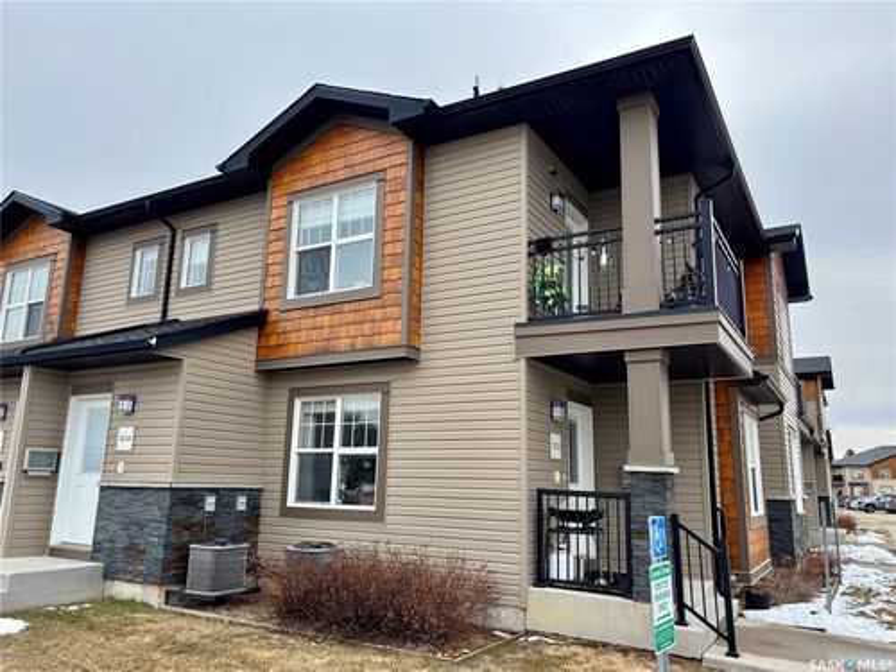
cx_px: 448
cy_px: 336
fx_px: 673
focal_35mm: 26
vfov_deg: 53.1
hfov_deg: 67.3
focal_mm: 5.96
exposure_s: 1/988
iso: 50
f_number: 1.6
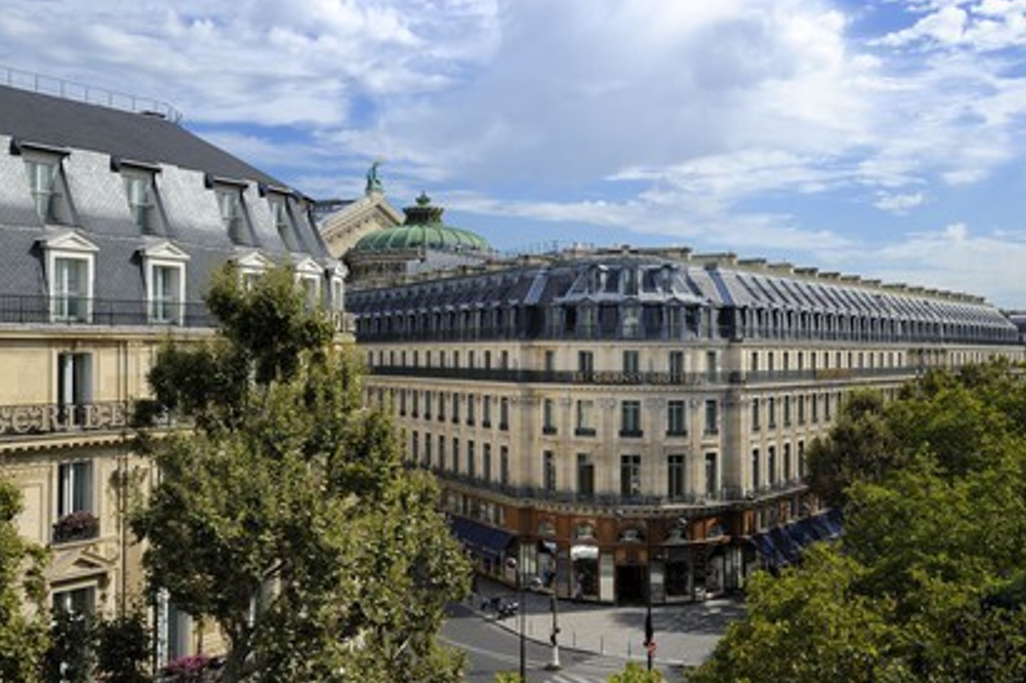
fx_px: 1168
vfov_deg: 32.6
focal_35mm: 41
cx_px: 503
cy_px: 340
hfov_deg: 47.4
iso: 200
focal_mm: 40
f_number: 11
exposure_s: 1/160
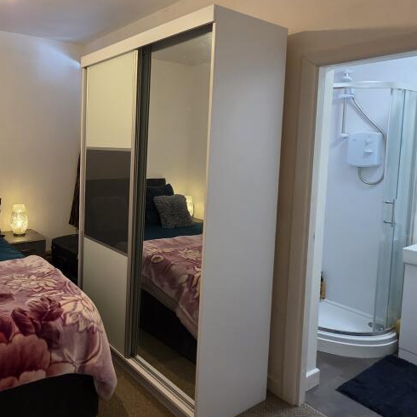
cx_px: 70
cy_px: 169
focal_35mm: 24
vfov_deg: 64.5
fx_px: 327
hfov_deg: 58.8
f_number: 1.9
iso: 200
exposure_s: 1/50
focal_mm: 2.2
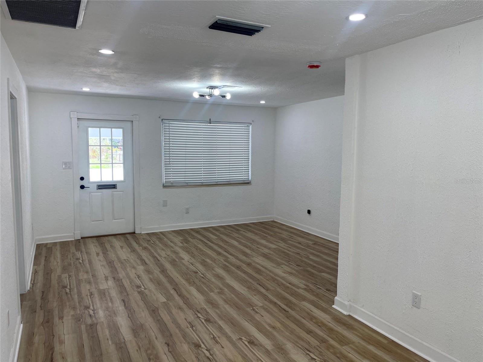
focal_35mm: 25
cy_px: 181
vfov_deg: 54.9
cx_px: 242
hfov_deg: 69.4
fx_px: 349
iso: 32
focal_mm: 5.1
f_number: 1.6
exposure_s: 1/181
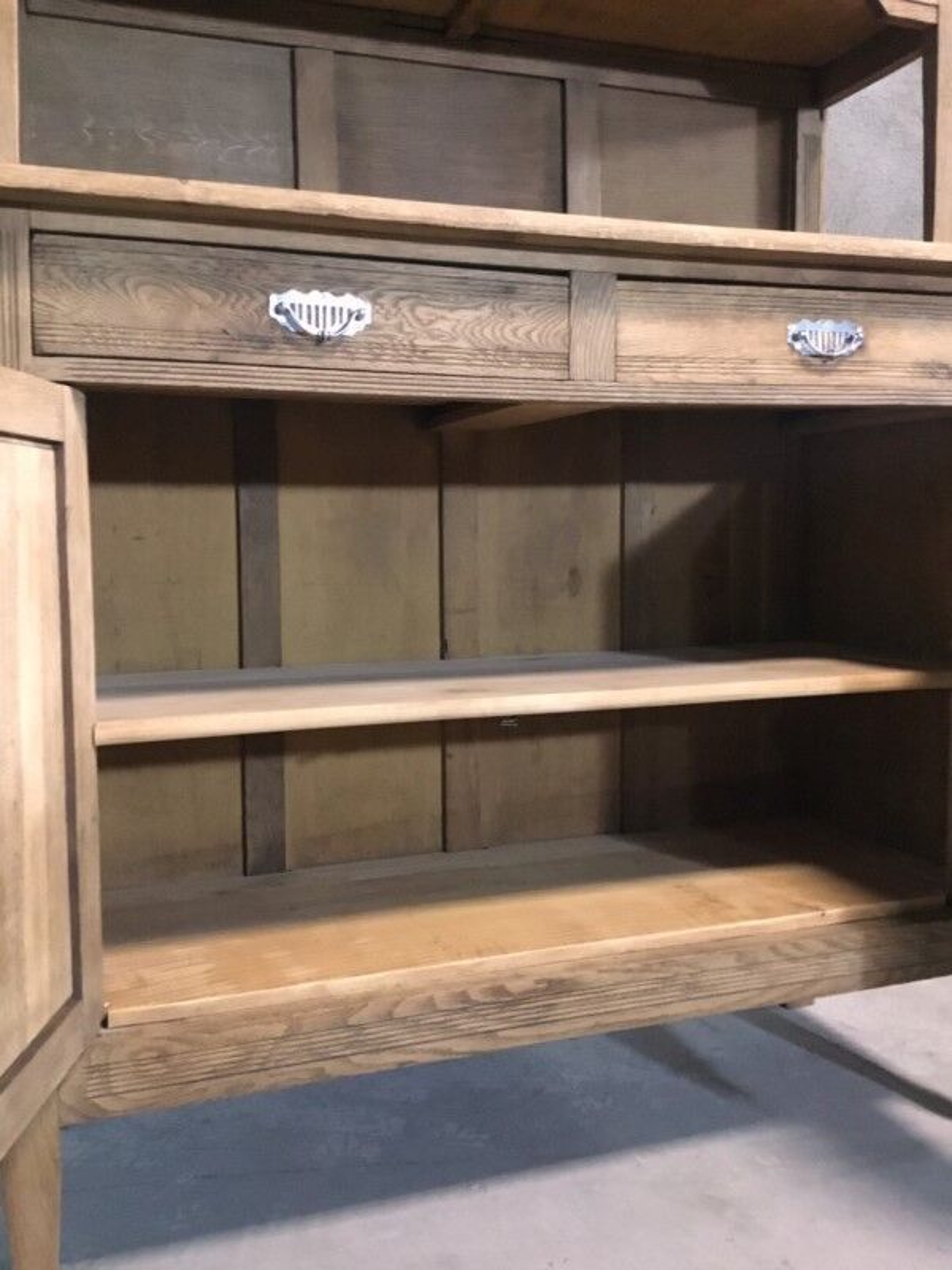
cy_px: 635
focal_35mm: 31
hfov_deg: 45.4
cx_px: 476
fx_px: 1137
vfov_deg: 58.4
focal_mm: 3.3
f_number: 2.4
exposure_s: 1/17
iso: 320
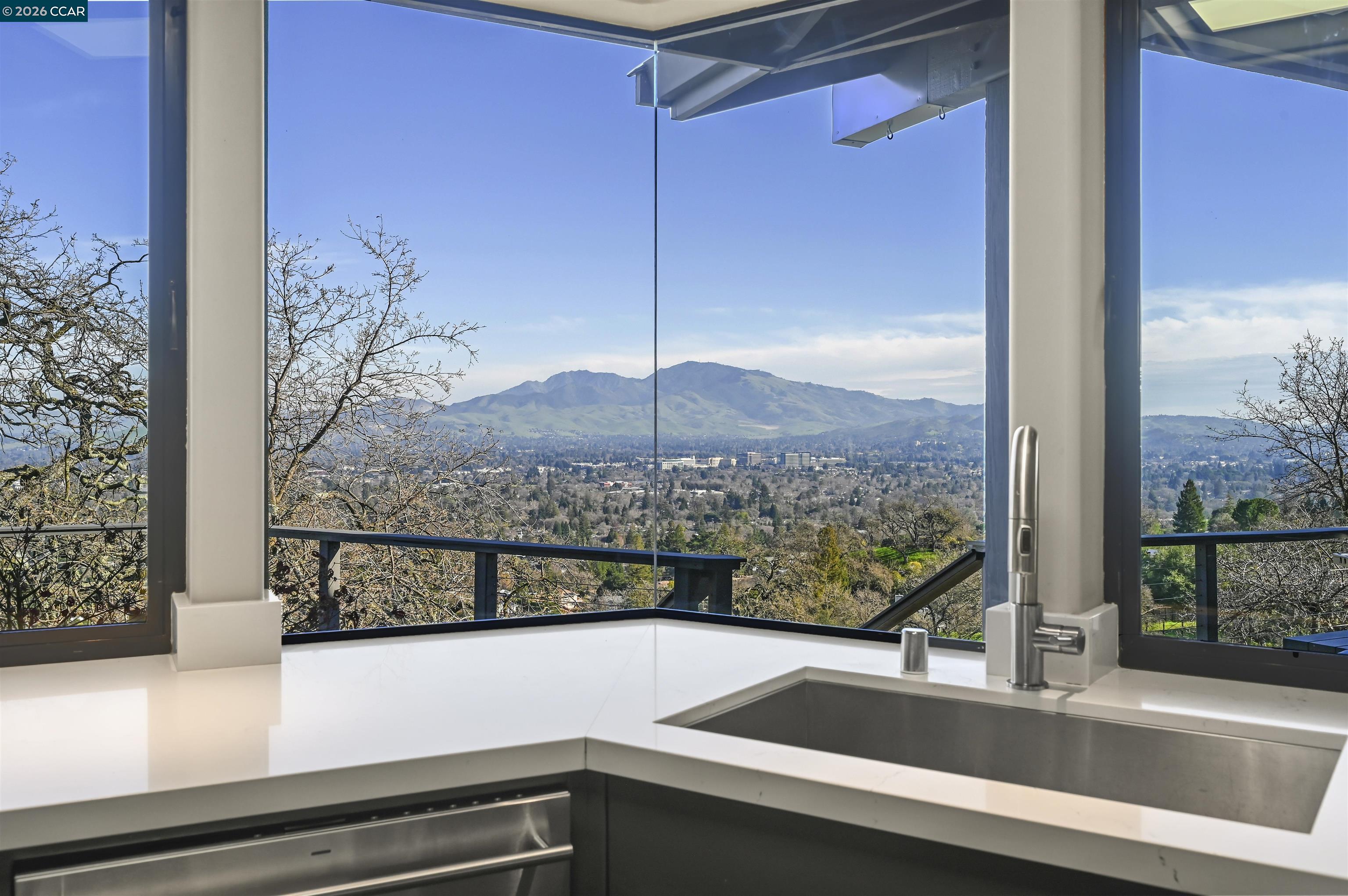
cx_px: 674
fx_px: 1122
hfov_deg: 62.0
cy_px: 448
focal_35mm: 30
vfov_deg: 43.5
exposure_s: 1/25
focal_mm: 30
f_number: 10
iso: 320
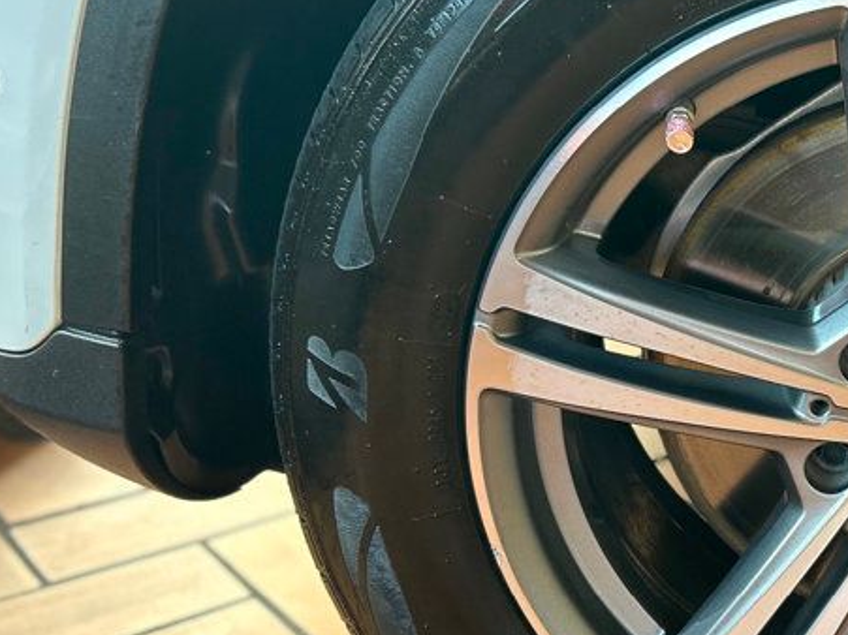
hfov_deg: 29.9
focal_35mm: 59
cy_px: 340
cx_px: 897
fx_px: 1445
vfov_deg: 24.8
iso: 125
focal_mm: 5.7
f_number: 1.5
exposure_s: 1/120
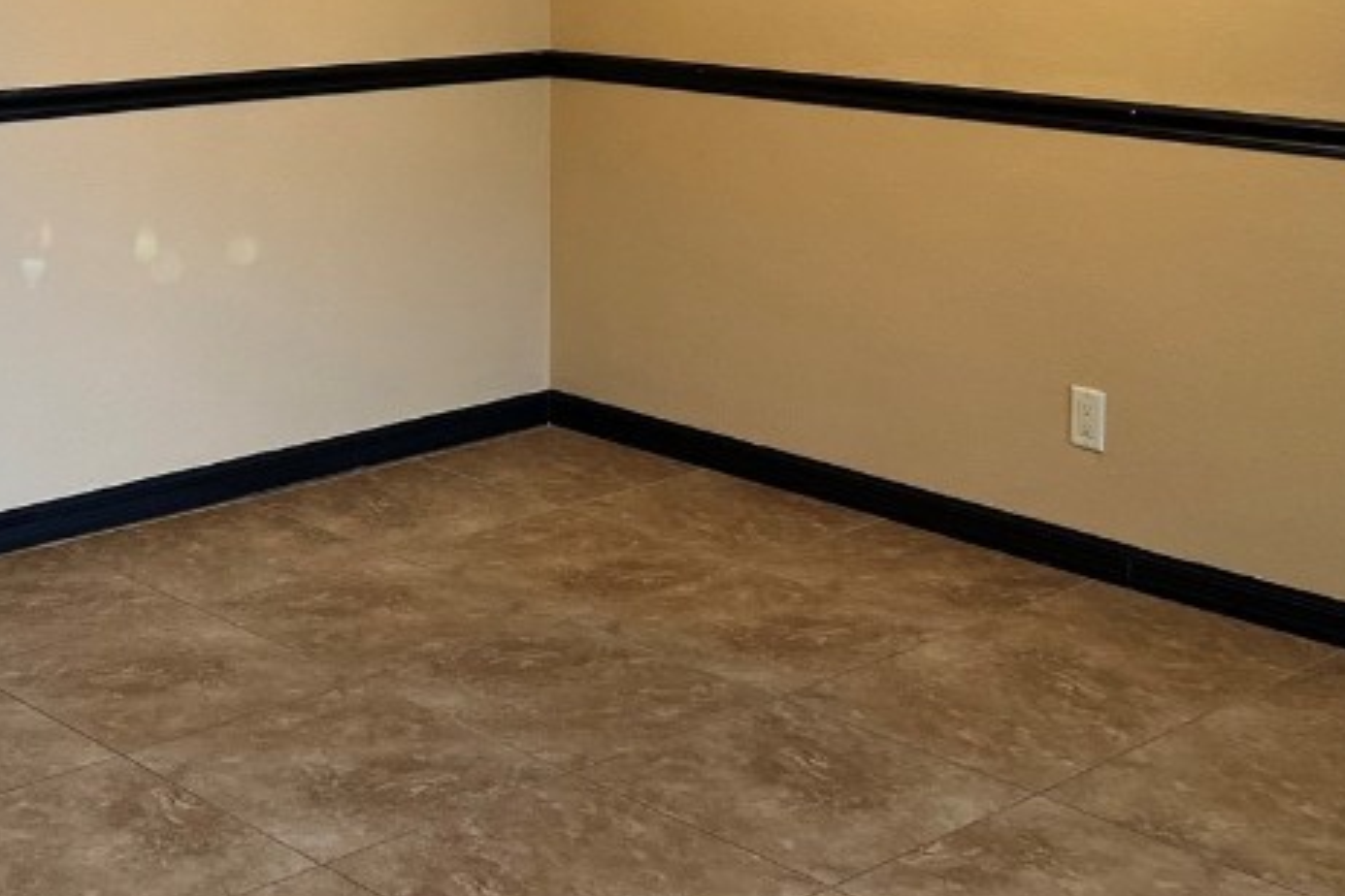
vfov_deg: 21.5
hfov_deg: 32.9
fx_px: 2241
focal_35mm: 60
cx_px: 361
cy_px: -84
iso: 125
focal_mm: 5.7
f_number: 1.5
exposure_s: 1/120
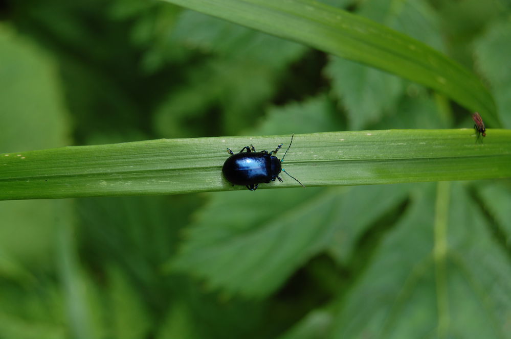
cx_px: 256
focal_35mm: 82
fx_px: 1170
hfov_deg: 24.6
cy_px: 170
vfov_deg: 16.5
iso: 200
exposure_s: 1/100
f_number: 8
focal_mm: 55
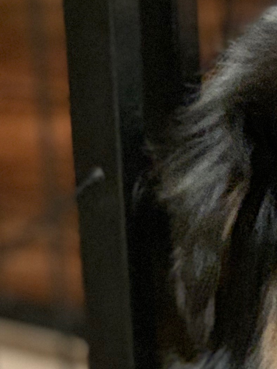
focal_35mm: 200
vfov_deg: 9.9
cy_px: 250
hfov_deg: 7.3
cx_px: 369
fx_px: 2134
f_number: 2.4
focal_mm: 6
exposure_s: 1/30
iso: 500
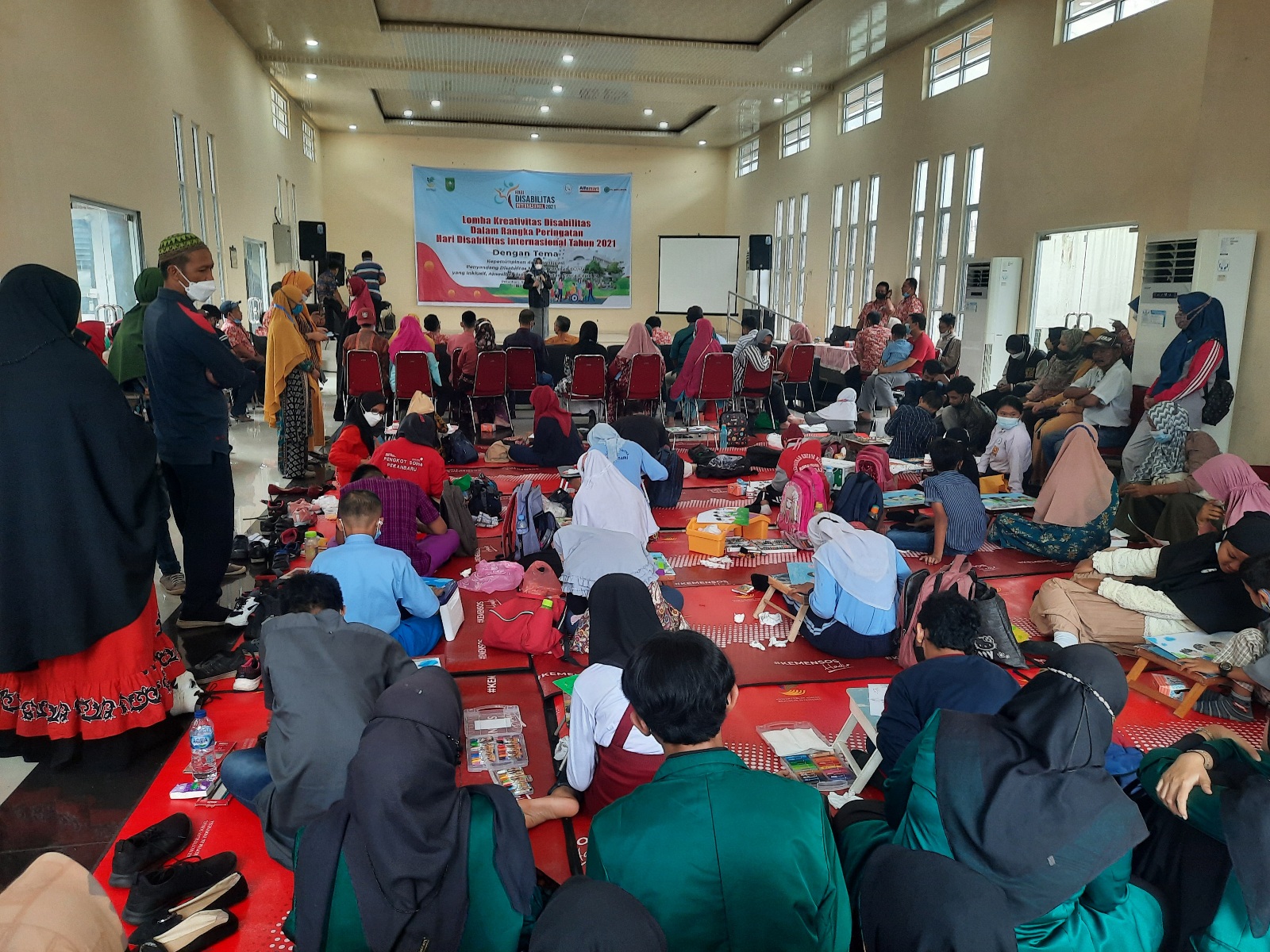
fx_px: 917
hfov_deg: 69.4
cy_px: 476
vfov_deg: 54.9
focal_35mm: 25
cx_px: 635
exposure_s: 1/50
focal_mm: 4.6
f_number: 2
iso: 125
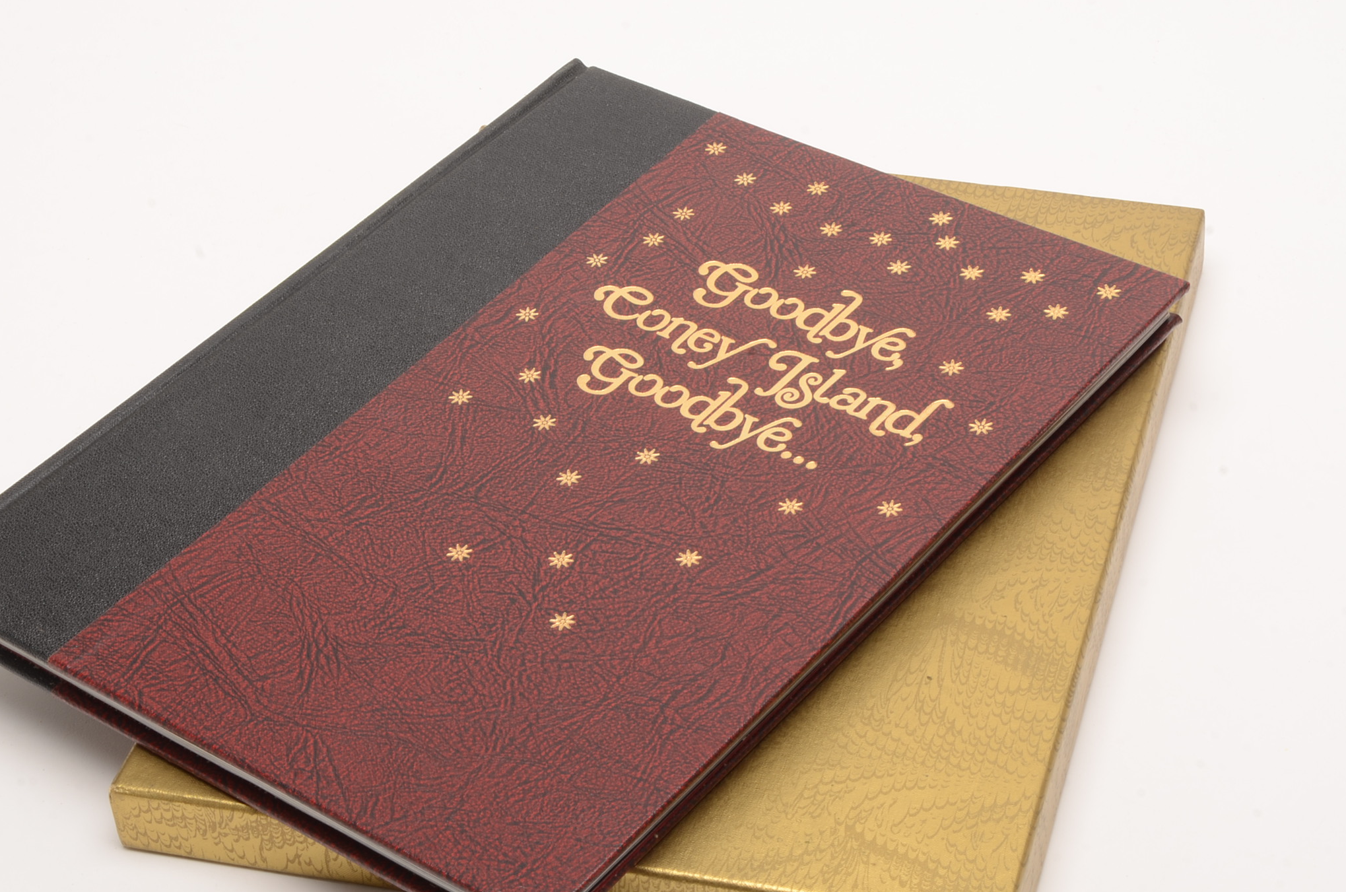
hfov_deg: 23.4
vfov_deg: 15.6
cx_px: 605
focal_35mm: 87
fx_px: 3246
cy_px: 520
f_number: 25
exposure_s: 1/160
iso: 100
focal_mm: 48
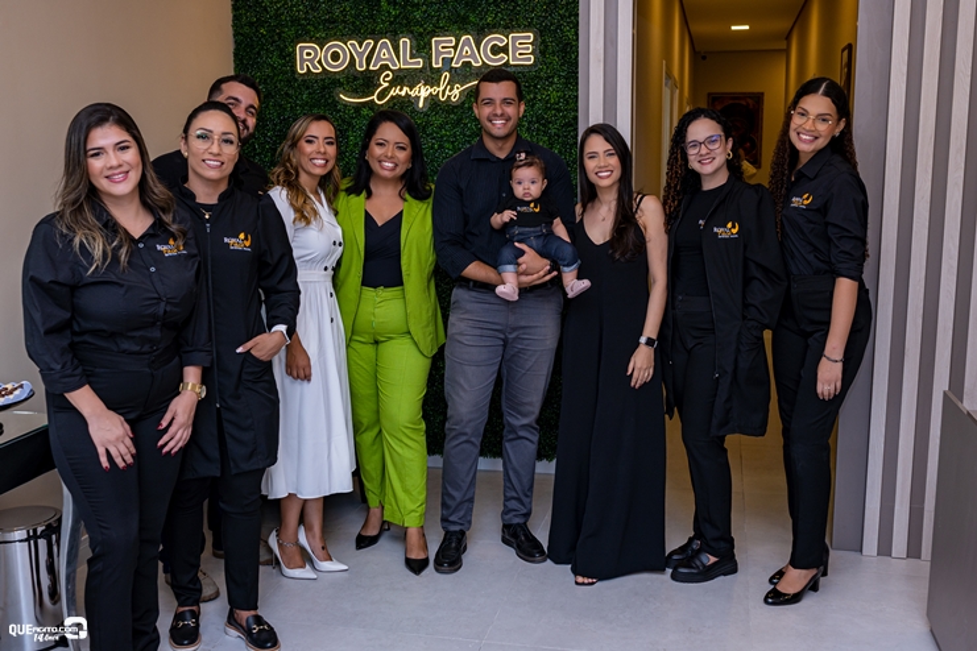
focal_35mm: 36
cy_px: 326
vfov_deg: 36.9
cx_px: 488
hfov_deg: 53.1
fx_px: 977
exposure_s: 1/200
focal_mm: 24
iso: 100
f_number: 3.2
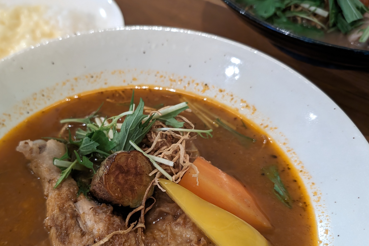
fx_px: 369
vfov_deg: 36.7
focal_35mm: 36
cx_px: 137
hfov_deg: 52.5
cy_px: 154
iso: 563
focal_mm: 6.9
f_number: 1.68
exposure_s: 1/42.8
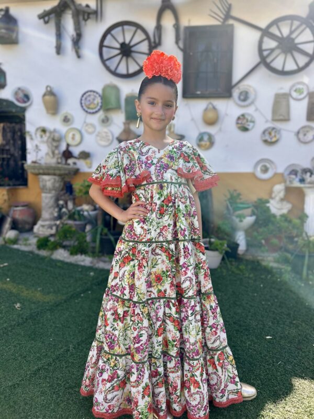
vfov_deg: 67.3
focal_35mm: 26
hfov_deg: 53.1
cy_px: 210
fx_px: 314
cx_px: 157
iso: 50
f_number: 1.5
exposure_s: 1/1159
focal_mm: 5.7
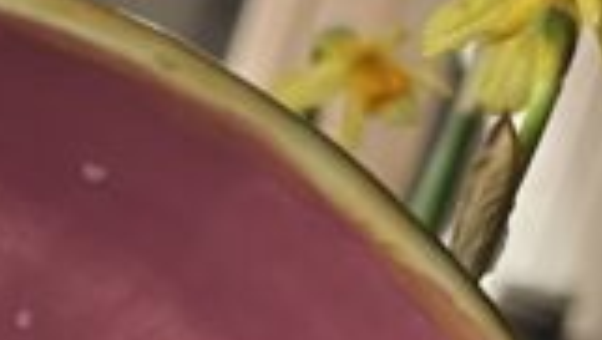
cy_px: 710
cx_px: -325
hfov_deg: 11.4
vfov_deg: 6.5
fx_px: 2877
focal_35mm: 180
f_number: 1.6
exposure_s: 1/50
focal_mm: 5.1
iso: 100
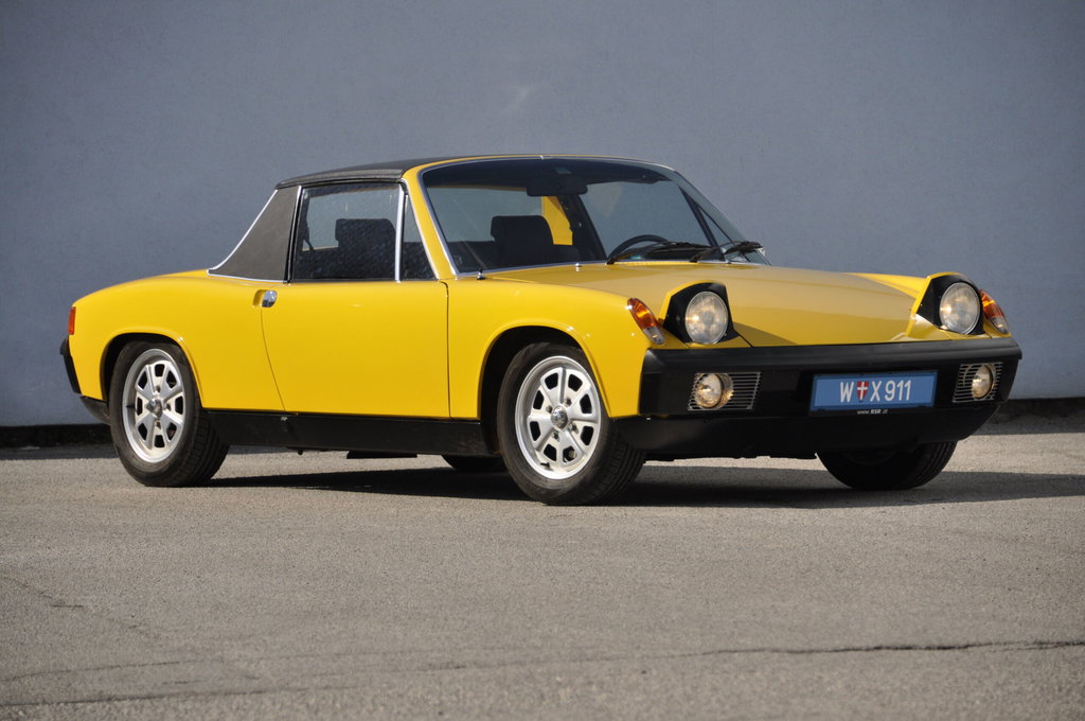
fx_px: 6321
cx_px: 542
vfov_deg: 6.5
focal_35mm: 210
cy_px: 360
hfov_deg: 9.8
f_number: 6
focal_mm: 140
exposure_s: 1/1000
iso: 500
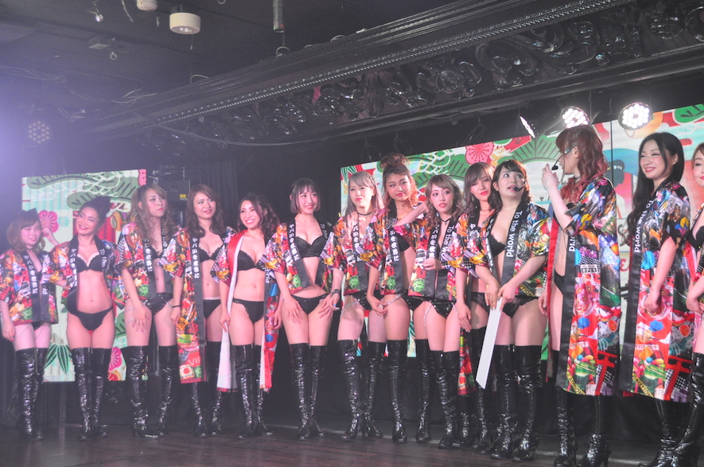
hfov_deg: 37.8
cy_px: 239
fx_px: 1026
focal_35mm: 53
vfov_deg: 25.6
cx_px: 376
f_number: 4
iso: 1600
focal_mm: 31
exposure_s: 1/250
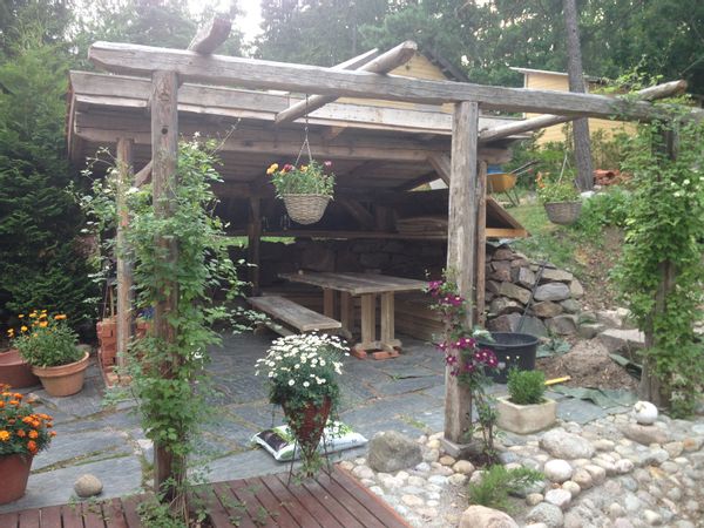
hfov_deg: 52.6
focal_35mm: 35
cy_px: 264
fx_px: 712
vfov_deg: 40.7
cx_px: 352
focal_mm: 4.28
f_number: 2.4
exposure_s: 1/120
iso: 80
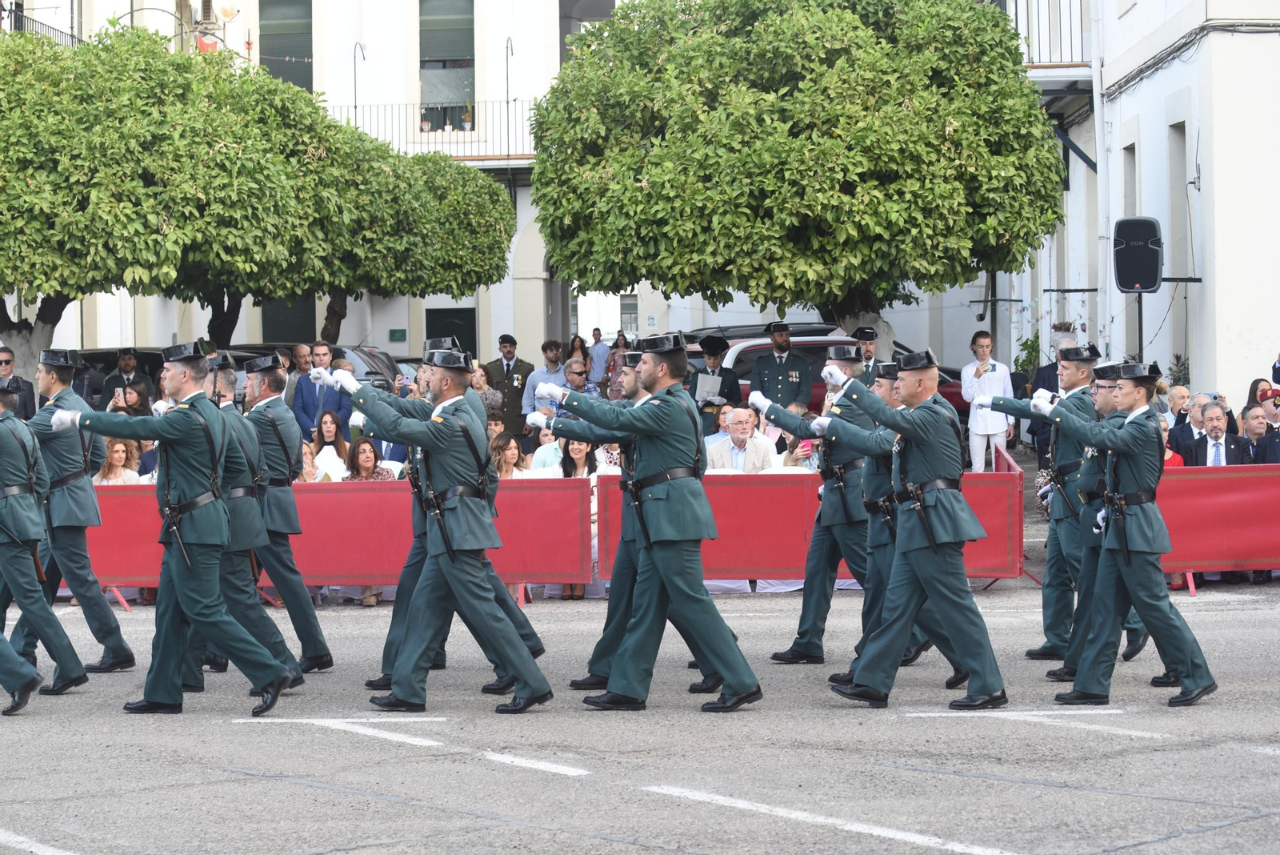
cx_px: 640
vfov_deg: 18.2
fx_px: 2667
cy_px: 428
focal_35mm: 75
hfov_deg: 27.0
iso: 500
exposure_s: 1/160
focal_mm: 75
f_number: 4.5
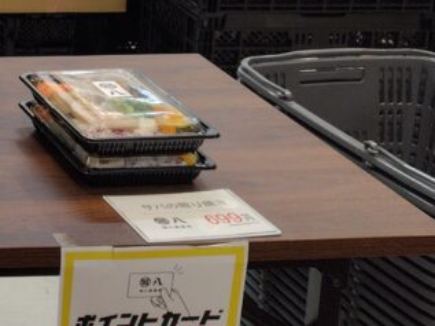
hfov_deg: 17.2
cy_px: -147
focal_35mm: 93
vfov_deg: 14.8
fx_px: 1167
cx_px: -351
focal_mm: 5.6
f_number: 1.9
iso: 110
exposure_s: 1/100
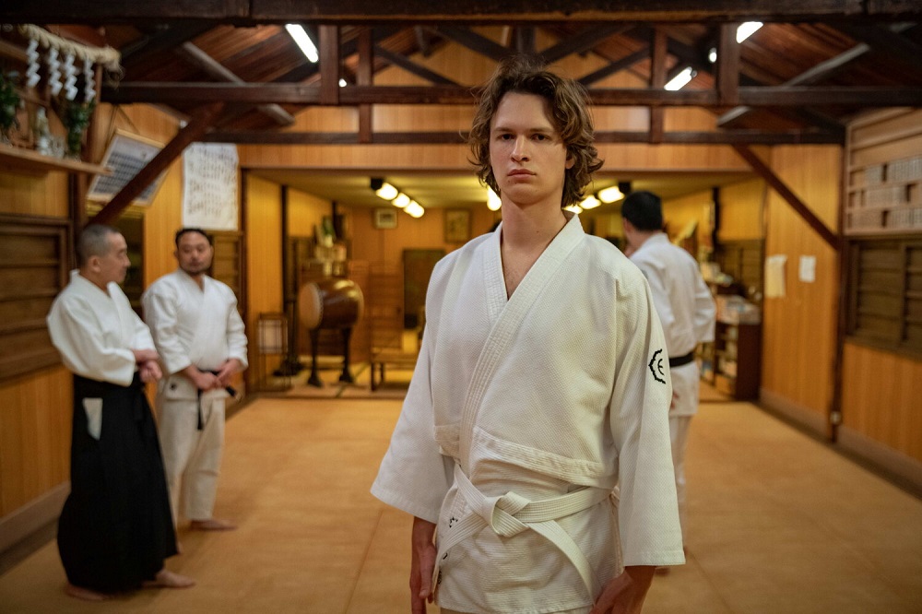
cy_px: 307
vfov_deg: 39.9
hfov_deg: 57.2
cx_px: 461
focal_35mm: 33
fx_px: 845
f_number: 2.8
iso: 4000
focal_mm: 33
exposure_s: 1/250
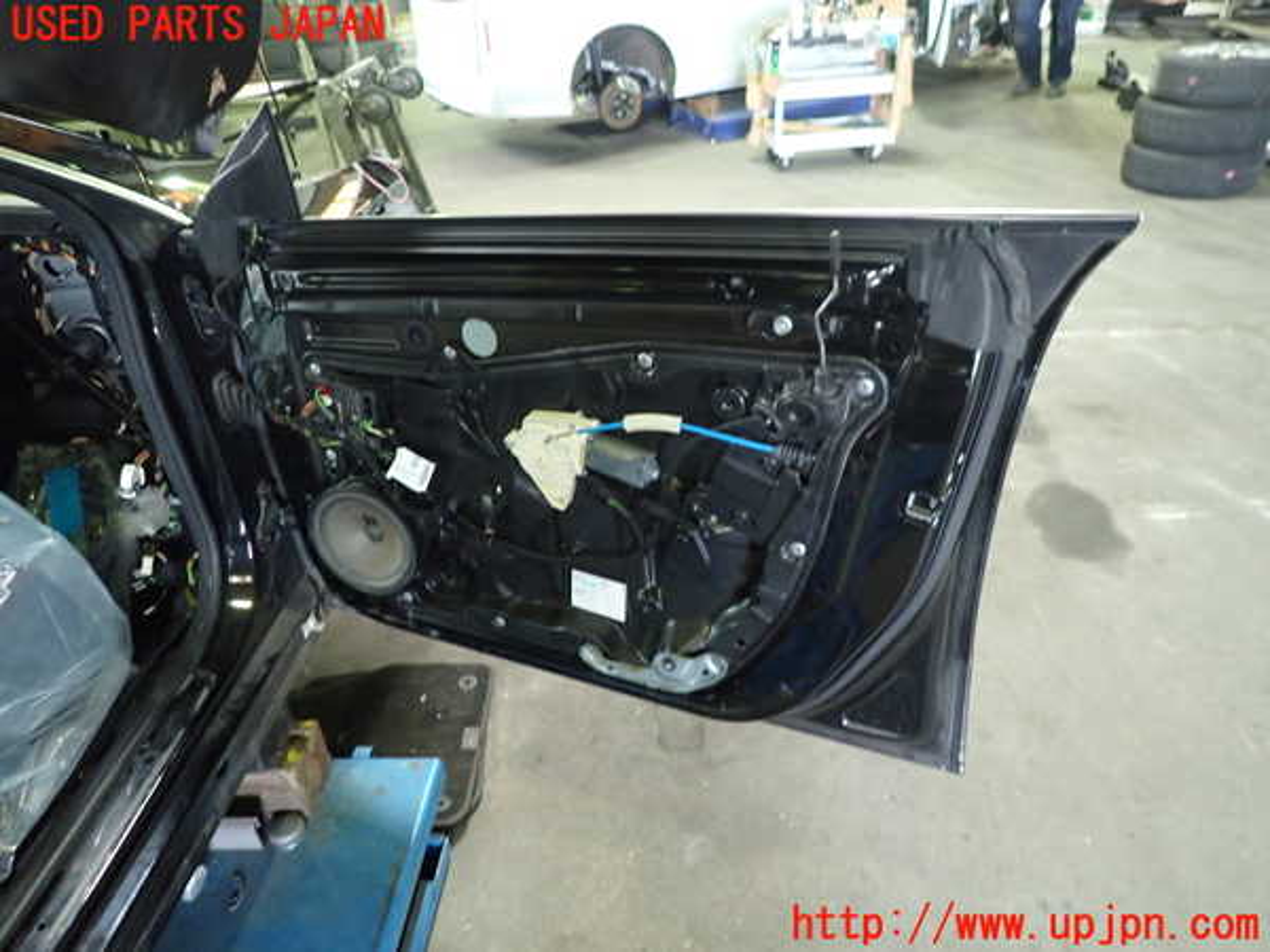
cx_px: 635
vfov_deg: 54.9
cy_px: 476
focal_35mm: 25
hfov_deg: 69.4
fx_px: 917
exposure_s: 1/30
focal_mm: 4.5
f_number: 2
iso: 500
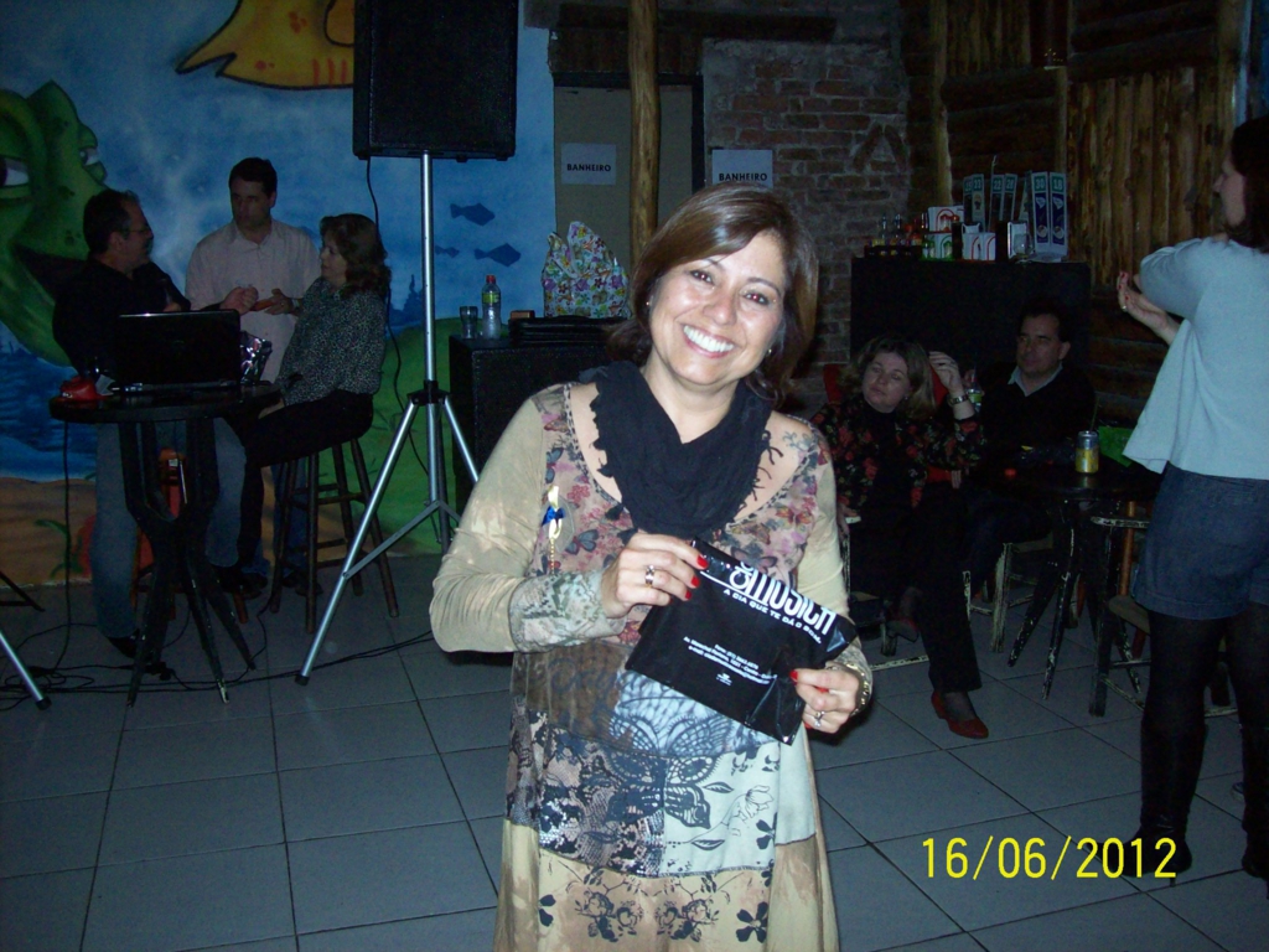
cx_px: 634
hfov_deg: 51.4
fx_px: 1320
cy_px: 476
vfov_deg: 39.7
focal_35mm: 36
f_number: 2.7
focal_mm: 6
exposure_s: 1/64
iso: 200
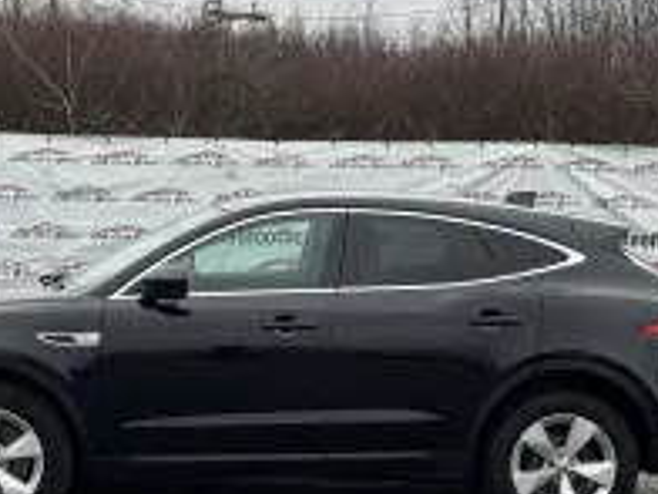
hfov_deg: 22.3
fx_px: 1673
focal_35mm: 88
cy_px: 323
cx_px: 316
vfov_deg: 16.7
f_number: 1.78
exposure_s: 1/707
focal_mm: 6.76
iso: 64
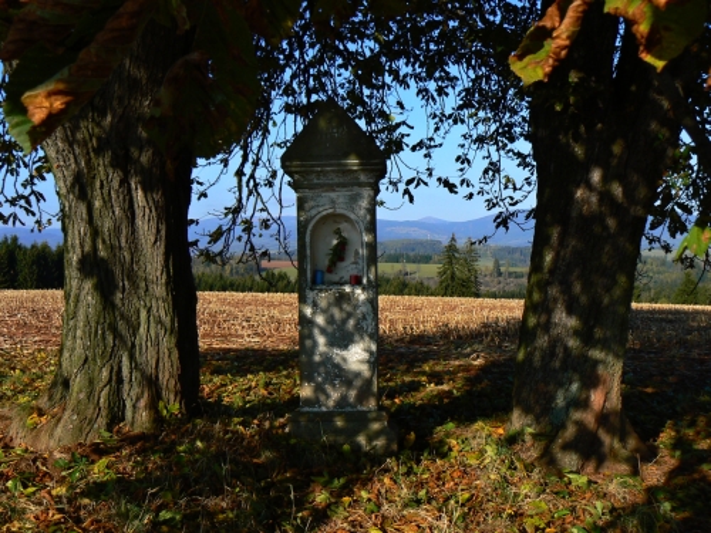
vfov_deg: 39.7
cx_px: 356
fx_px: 739
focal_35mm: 36
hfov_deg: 51.4
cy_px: 266
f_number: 6.3
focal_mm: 6
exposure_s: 1/500
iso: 80
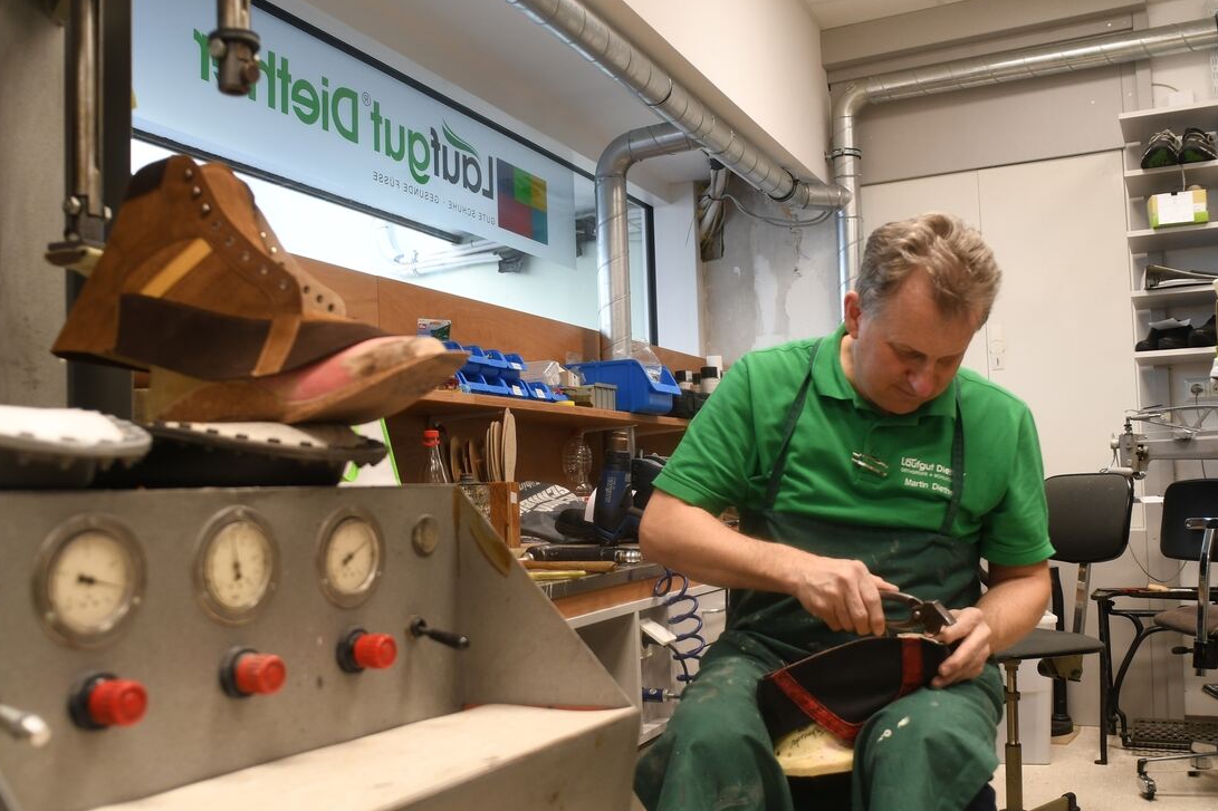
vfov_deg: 39.9
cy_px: 436
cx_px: 622
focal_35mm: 33
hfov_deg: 57.2
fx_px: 1116
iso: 400
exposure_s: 1/80
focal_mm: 20
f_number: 3.5
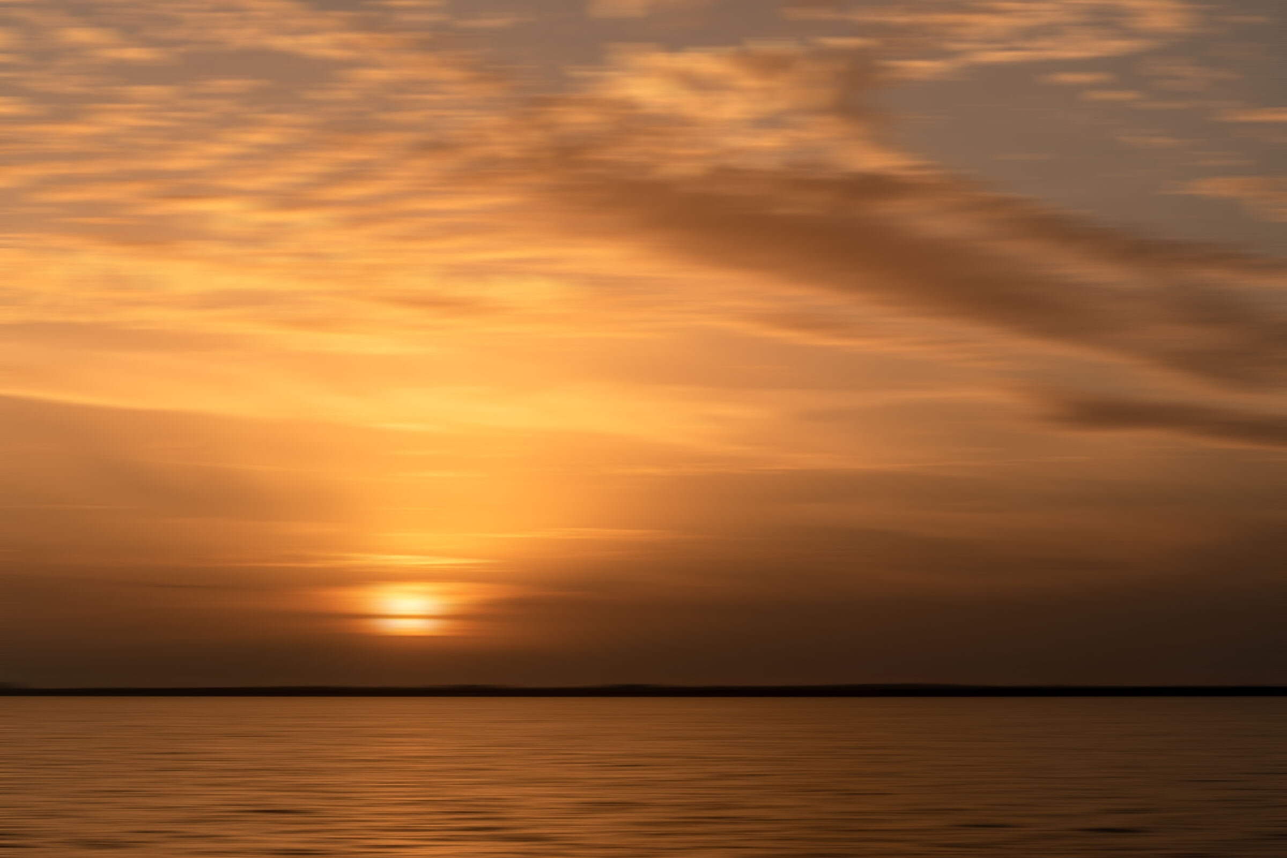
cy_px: 429
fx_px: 2574
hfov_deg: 28.1
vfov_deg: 18.9
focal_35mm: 72
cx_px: 644
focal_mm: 48
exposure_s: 1/125
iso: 100
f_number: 8
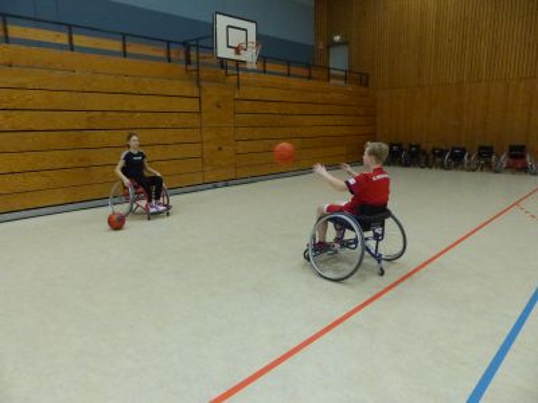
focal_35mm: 25
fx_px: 389
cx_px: 269
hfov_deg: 69.4
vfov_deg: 54.9
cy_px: 202
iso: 800
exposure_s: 1/160
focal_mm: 4.5
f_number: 2.8
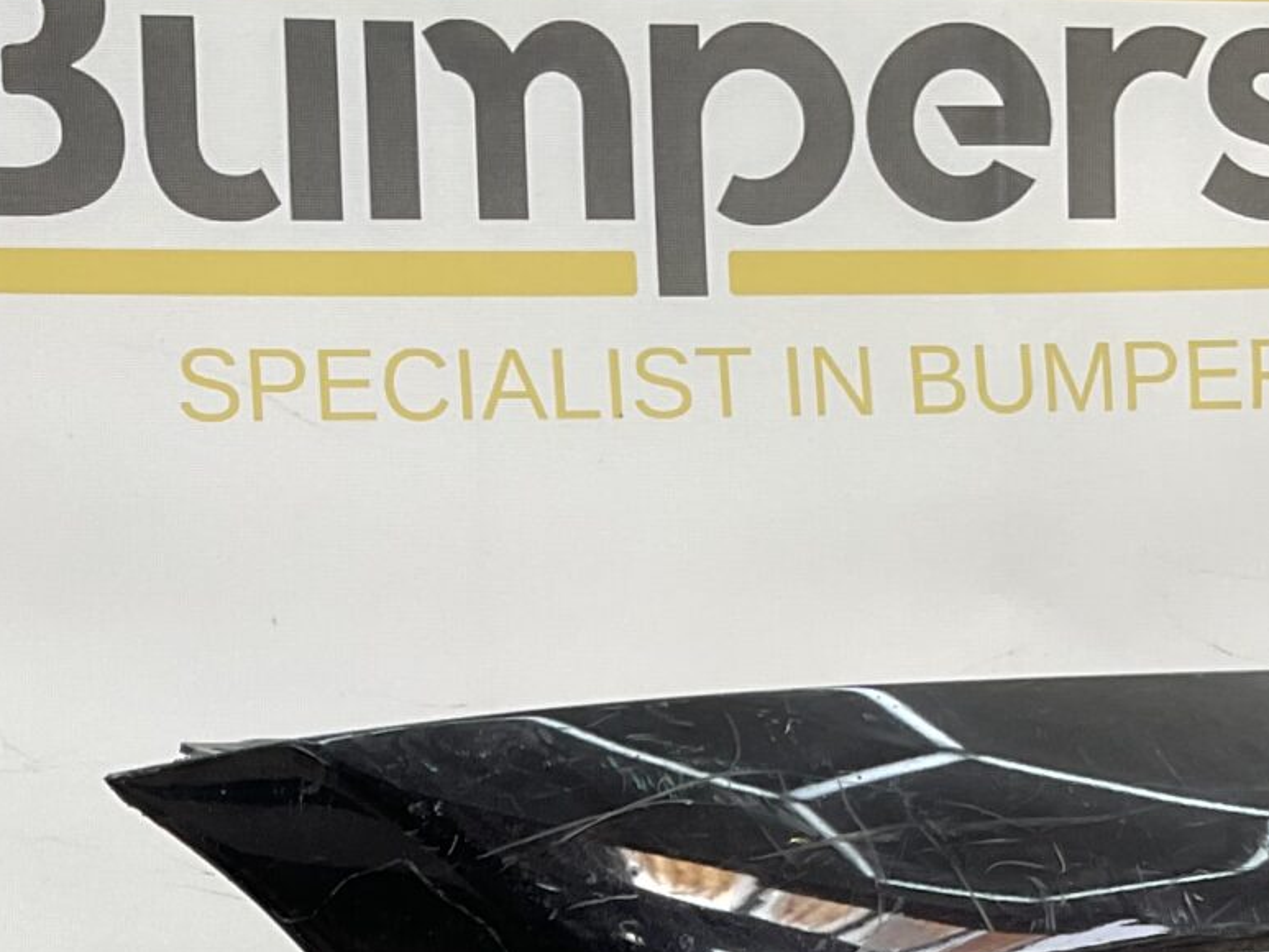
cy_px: 1288
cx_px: 322
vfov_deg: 14.6
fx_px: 3520
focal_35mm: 96
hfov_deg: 20.3
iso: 16
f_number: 1.8
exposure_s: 1/180
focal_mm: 3
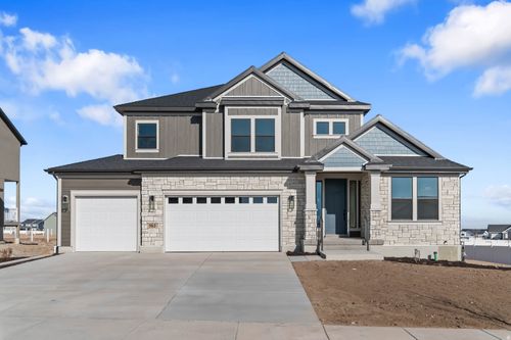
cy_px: 170
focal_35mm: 29
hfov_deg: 63.7
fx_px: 411
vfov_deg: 44.9
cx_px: 256
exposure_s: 1/400
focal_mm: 29
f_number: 8
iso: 320
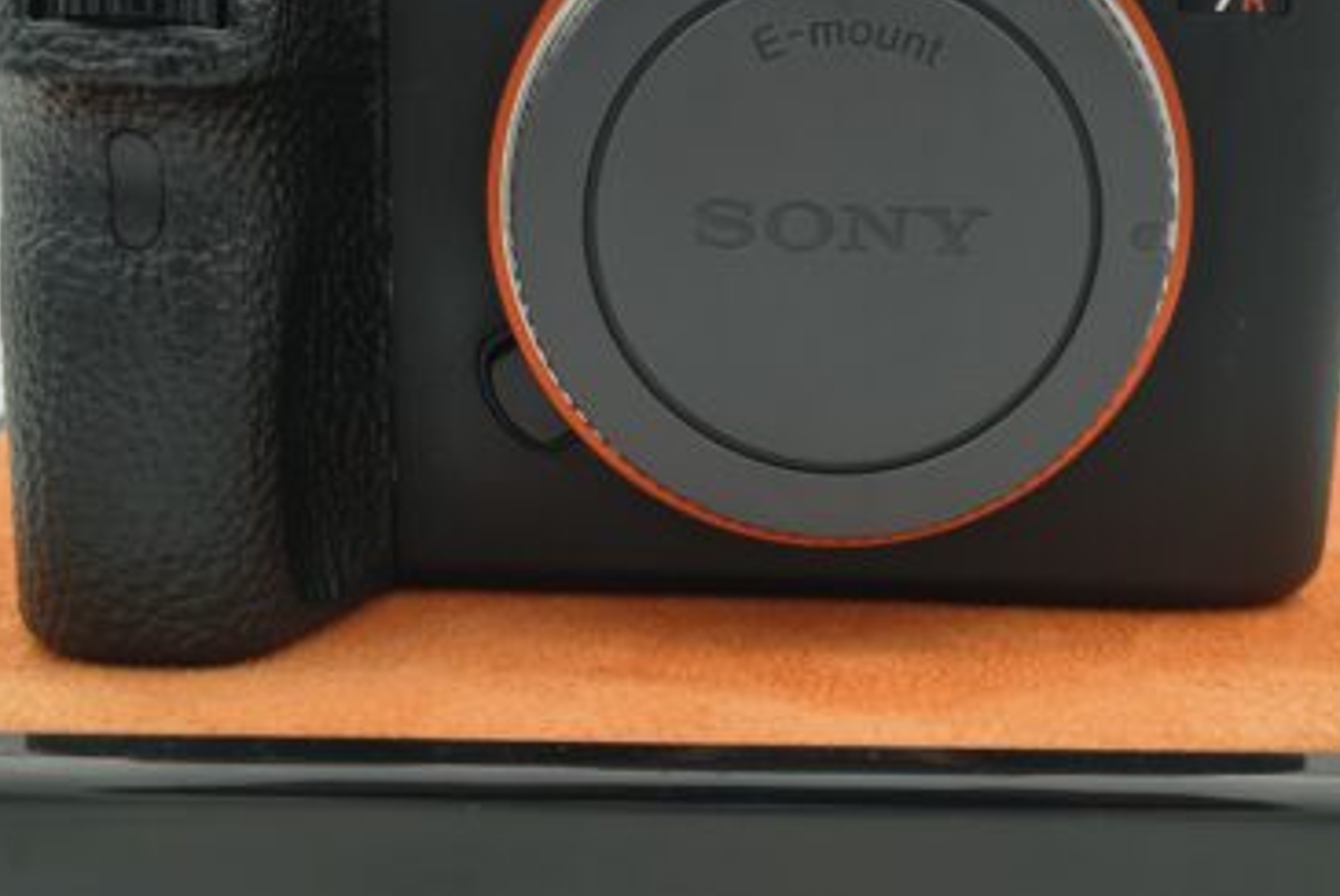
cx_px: 775
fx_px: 1304
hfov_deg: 54.2
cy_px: 365
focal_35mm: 35
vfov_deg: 37.8
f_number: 1.8
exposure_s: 1/194
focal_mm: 5.56
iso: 100
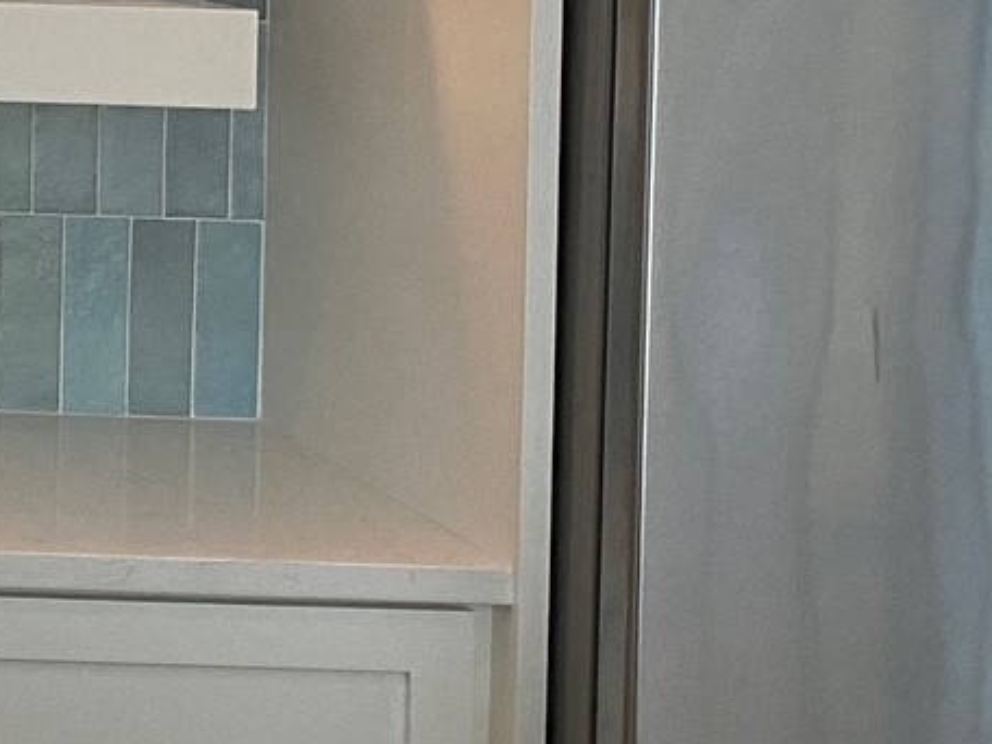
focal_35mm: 115
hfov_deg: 14.6
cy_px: -183
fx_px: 3296
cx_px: -901
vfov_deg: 12.5
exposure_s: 1/60
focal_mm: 4.25
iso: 125
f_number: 1.8
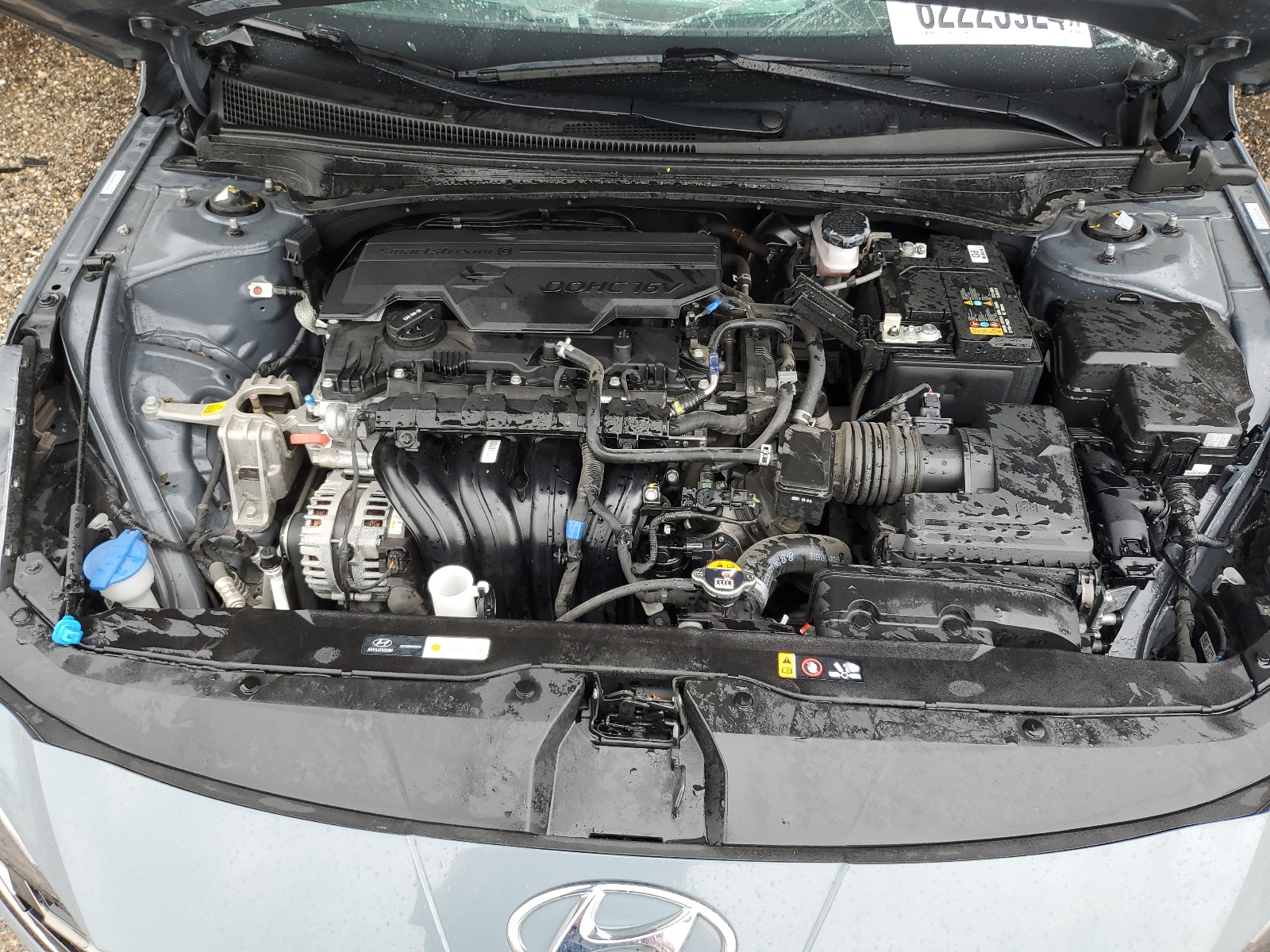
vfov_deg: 53.1
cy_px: 476
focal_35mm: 26
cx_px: 635
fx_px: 954
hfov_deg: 67.3
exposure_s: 1/217
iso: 50
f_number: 1.5
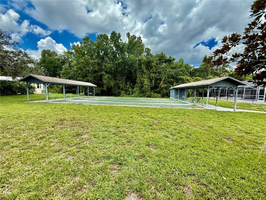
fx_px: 108
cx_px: 133
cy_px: 100
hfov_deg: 102.1
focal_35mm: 14
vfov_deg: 85.7
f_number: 2.2
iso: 64
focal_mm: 2.22
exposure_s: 1/644
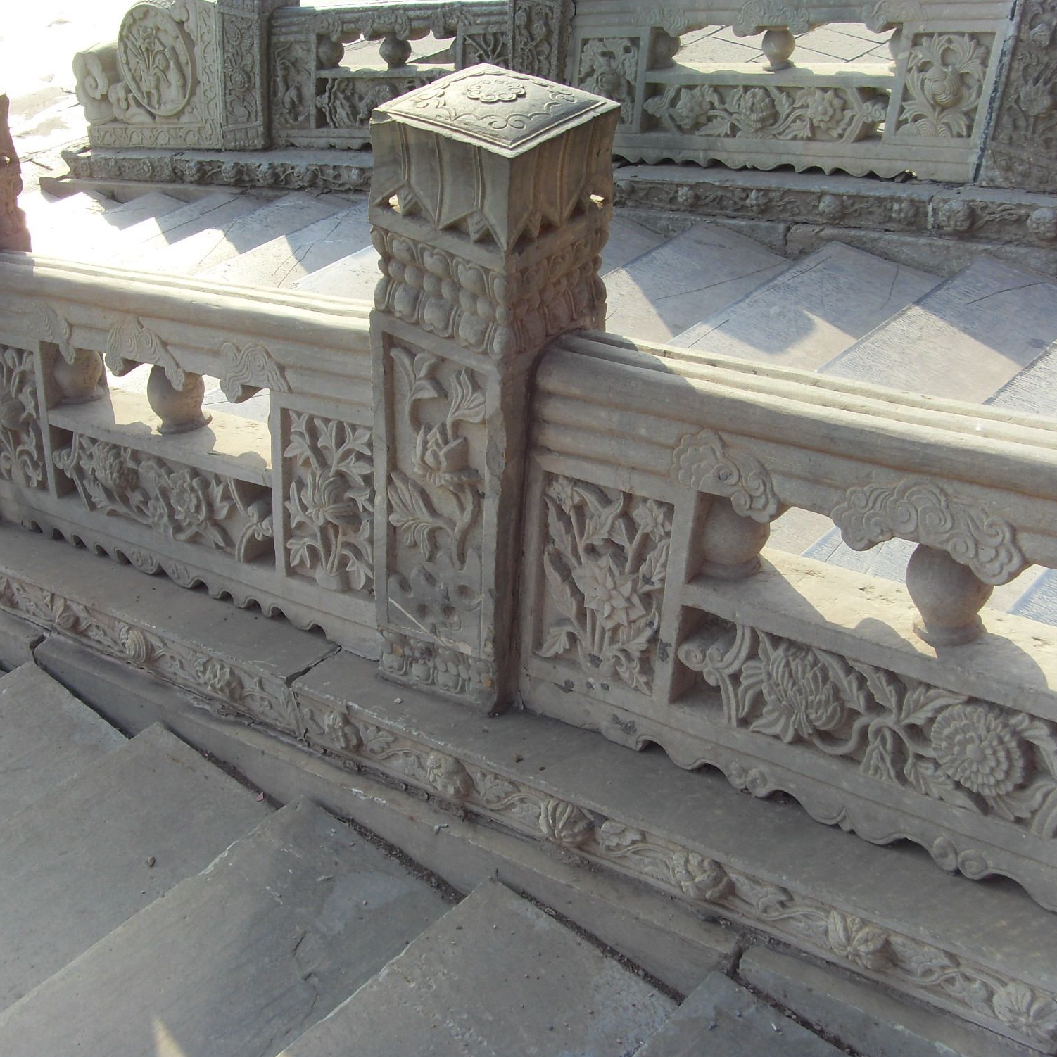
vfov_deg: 36.1
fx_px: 1624
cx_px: 387
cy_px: 519
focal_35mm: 47
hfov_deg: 35.8
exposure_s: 1/250
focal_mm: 6.6
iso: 80
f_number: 3.5
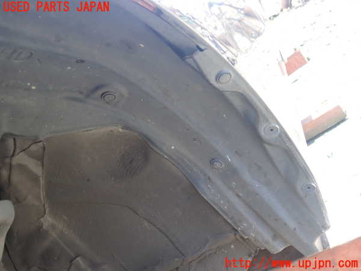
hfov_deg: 60.0
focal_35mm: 30
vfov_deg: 46.8
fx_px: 313
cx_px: 180
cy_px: 136
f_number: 2.3
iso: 100
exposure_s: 1/80
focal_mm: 5.4
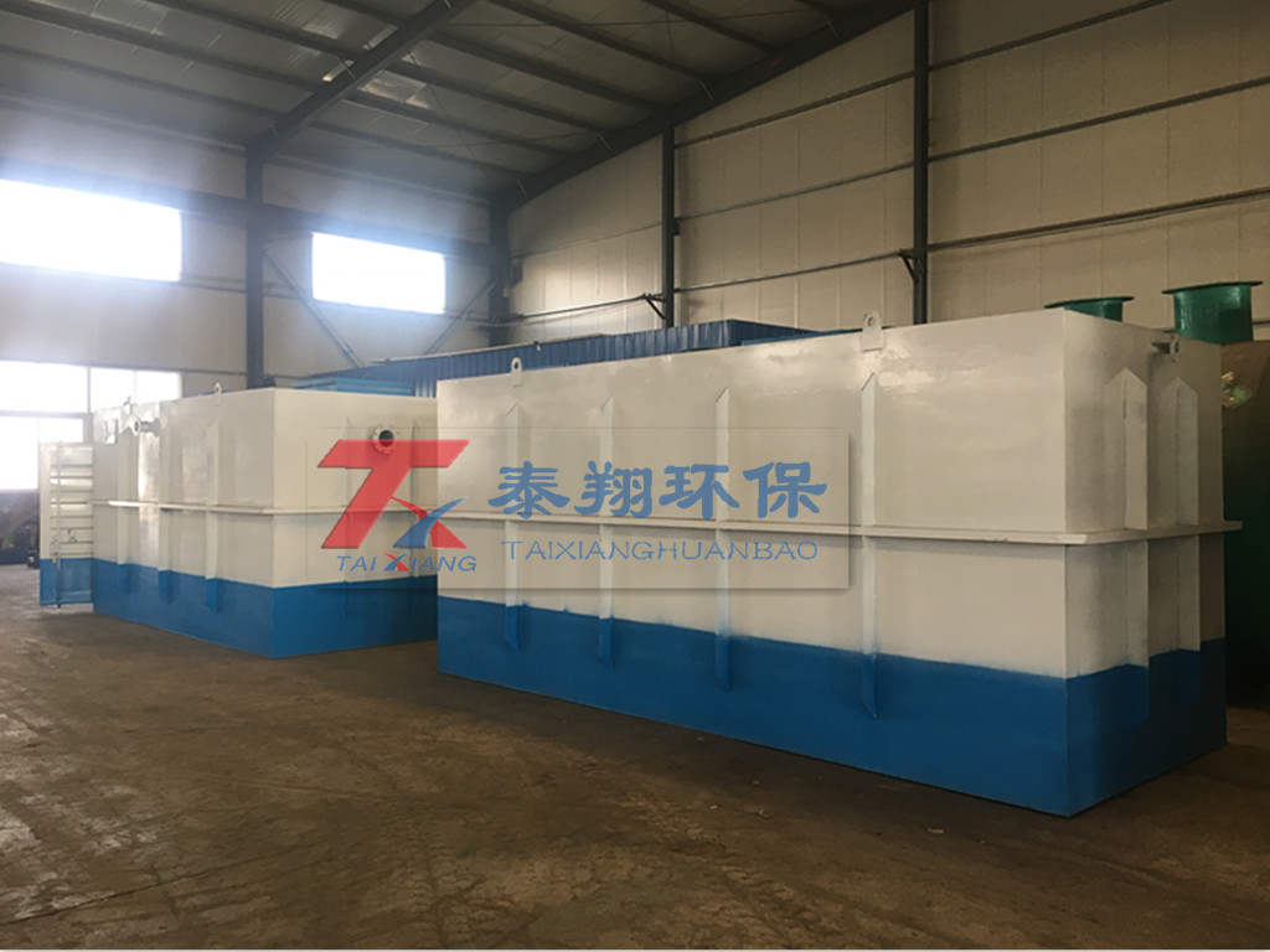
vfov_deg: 48.2
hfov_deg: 61.7
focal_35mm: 29
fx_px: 1064
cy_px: 476
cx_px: 635
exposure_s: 1/33
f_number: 2.2
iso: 40
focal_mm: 4.15
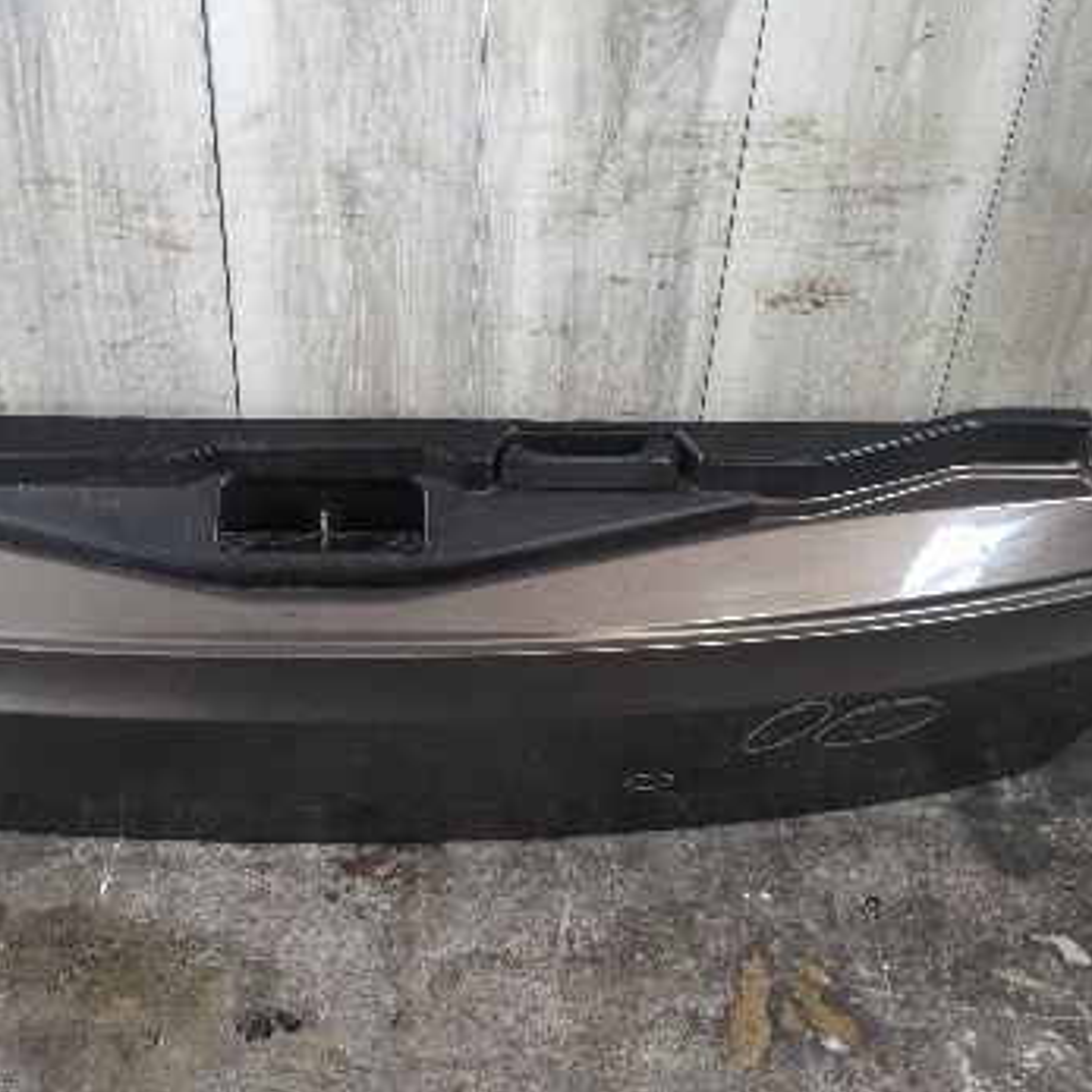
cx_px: 397
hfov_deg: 38.1
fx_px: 1570
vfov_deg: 38.3
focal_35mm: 44
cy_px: 466
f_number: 1.73
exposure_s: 1/120
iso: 204
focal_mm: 4.38
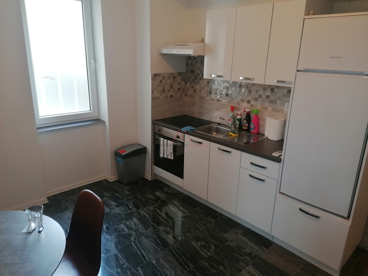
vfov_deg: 51.4
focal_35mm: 27
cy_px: 138
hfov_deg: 65.3
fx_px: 287
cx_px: 184
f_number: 1.8
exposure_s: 1/50
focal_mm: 4.75
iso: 125
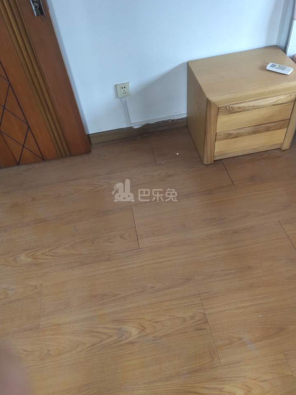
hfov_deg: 49.7
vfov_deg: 63.4
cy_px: 191
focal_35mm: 28
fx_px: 319
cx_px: 145
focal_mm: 4.71
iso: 50
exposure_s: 1/100
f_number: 1.8
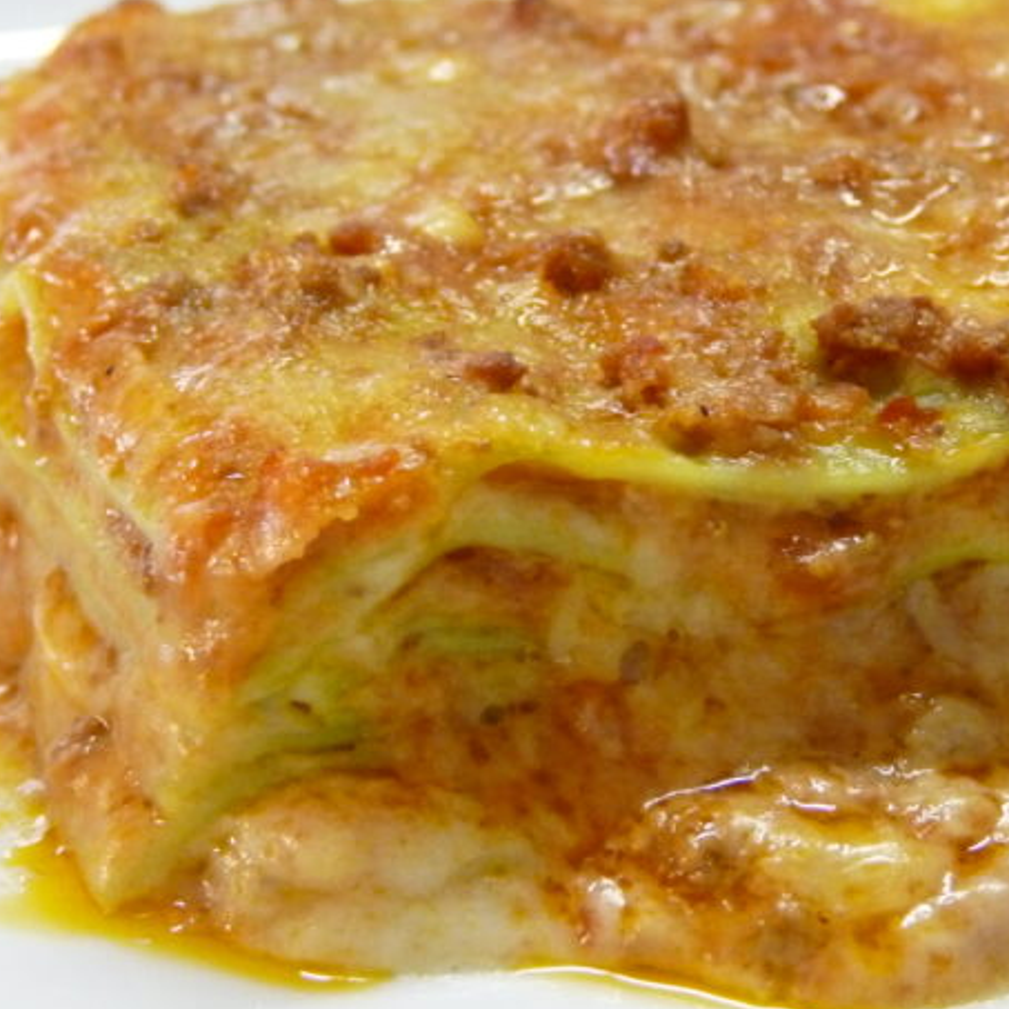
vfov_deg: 11.6
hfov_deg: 11.6
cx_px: 640
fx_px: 4980
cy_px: 396
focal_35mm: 151
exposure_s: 1/25
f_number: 3.6
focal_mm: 18
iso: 800
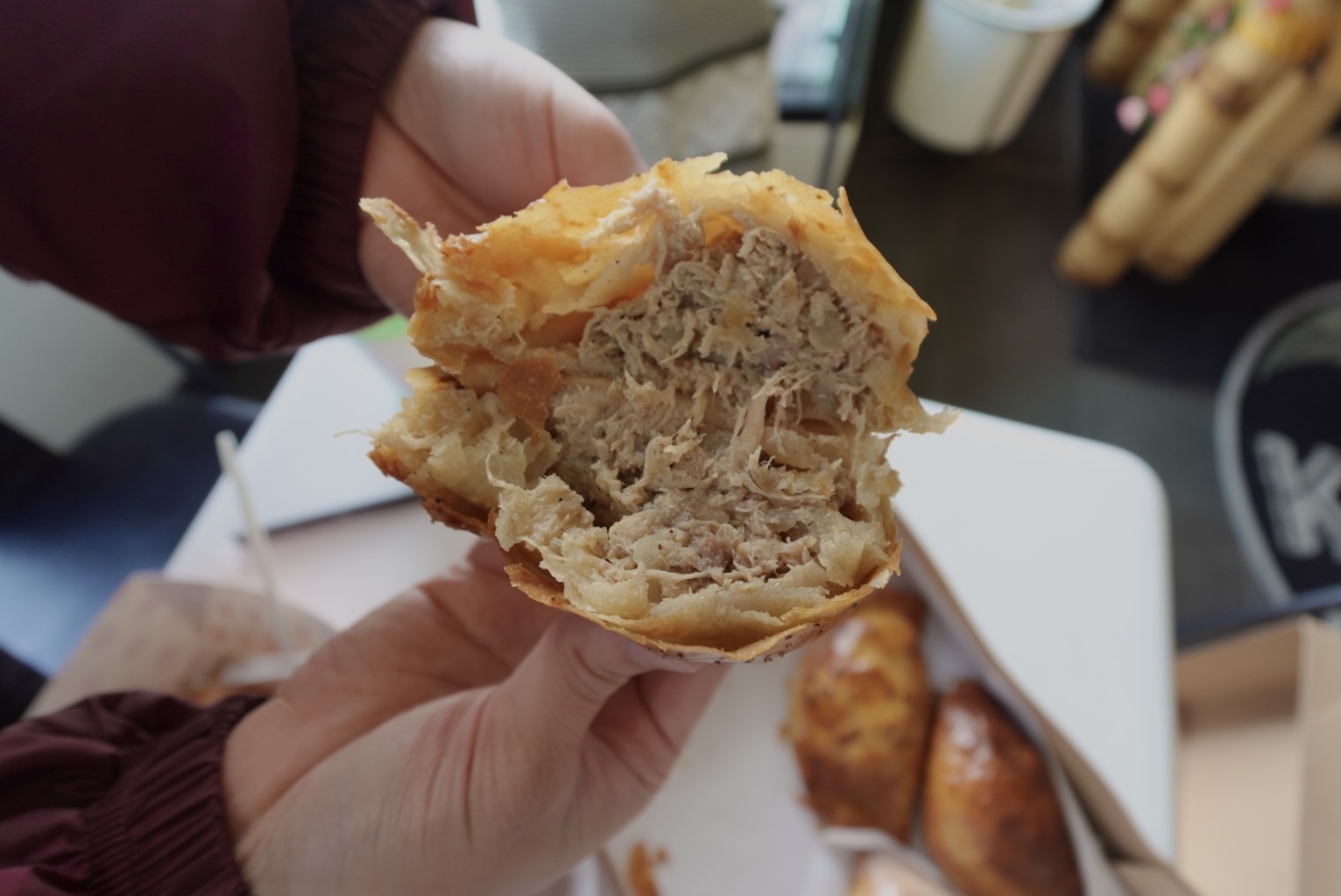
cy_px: 430
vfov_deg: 64.6
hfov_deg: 86.8
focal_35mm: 19
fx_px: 708
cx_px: 698
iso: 125
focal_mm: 6.9
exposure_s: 1/80
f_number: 2.2
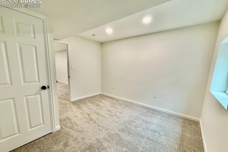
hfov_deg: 100.4
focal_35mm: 15
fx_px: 95
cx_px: 113
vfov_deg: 77.1
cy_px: 83
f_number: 2.2
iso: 200
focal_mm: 2.22
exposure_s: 1/120
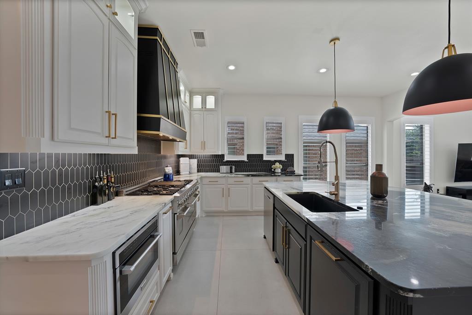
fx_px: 157
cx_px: 236
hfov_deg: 112.6
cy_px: 158
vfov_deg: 90.1
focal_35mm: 12
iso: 640
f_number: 9
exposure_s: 1/6
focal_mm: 12
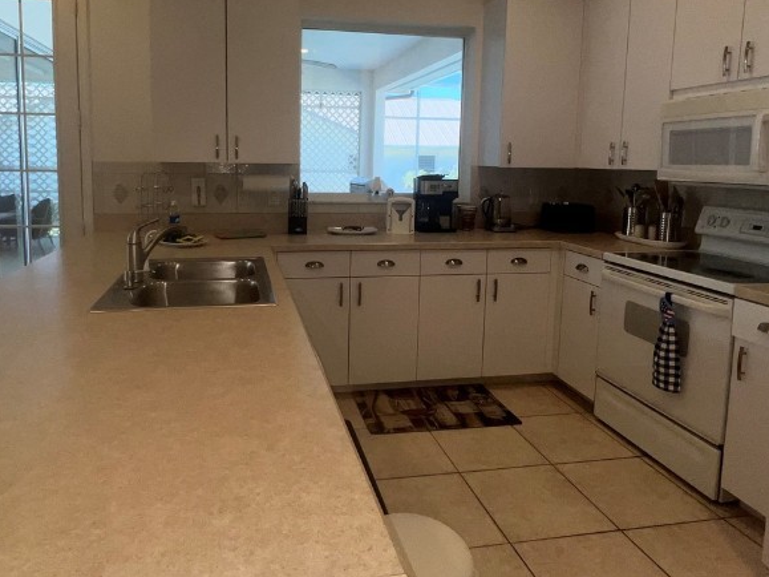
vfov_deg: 58.2
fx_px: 511
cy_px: 218
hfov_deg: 73.6
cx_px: 335
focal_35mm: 23
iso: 25
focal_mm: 1.57
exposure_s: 1/138
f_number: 1.8
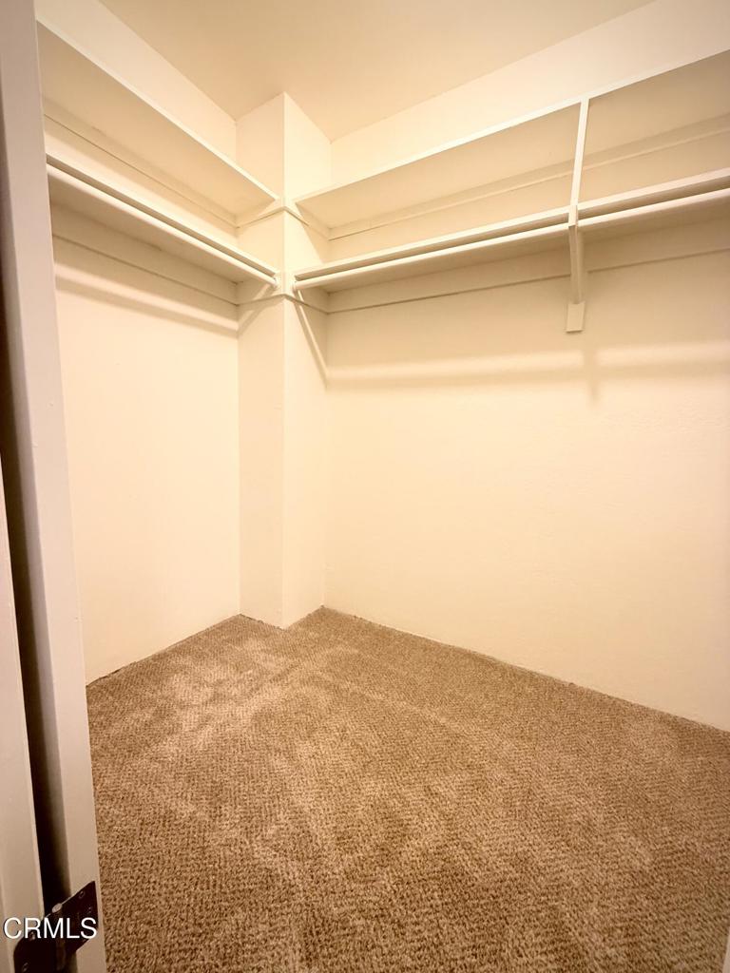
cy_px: 486
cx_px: 365
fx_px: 394
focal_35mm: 14
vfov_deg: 102.1
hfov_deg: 85.7
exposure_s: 1/60
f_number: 2.2
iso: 400
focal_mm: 2.22
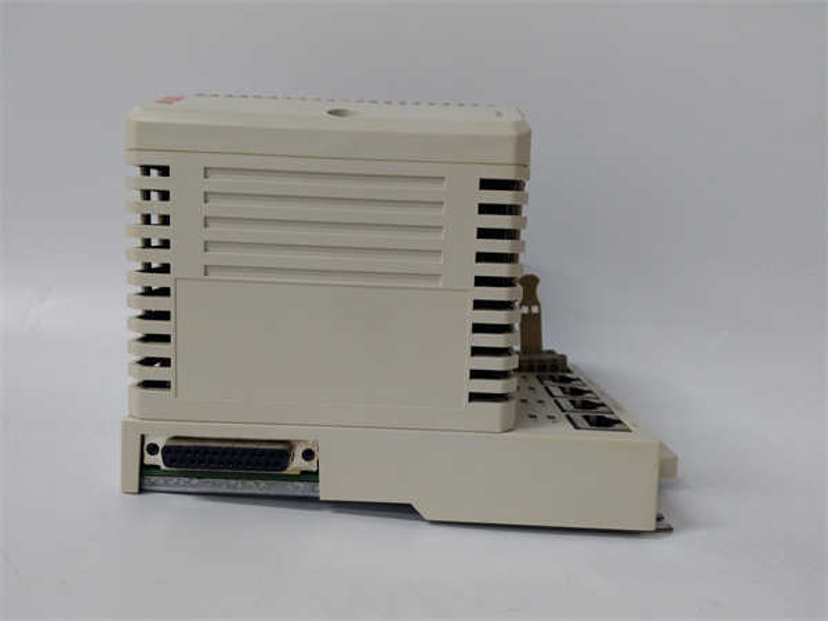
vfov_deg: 51.4
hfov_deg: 65.3
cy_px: 310
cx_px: 414
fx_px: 646
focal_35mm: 27
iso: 285
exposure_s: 1/33
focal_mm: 3.79
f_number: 2
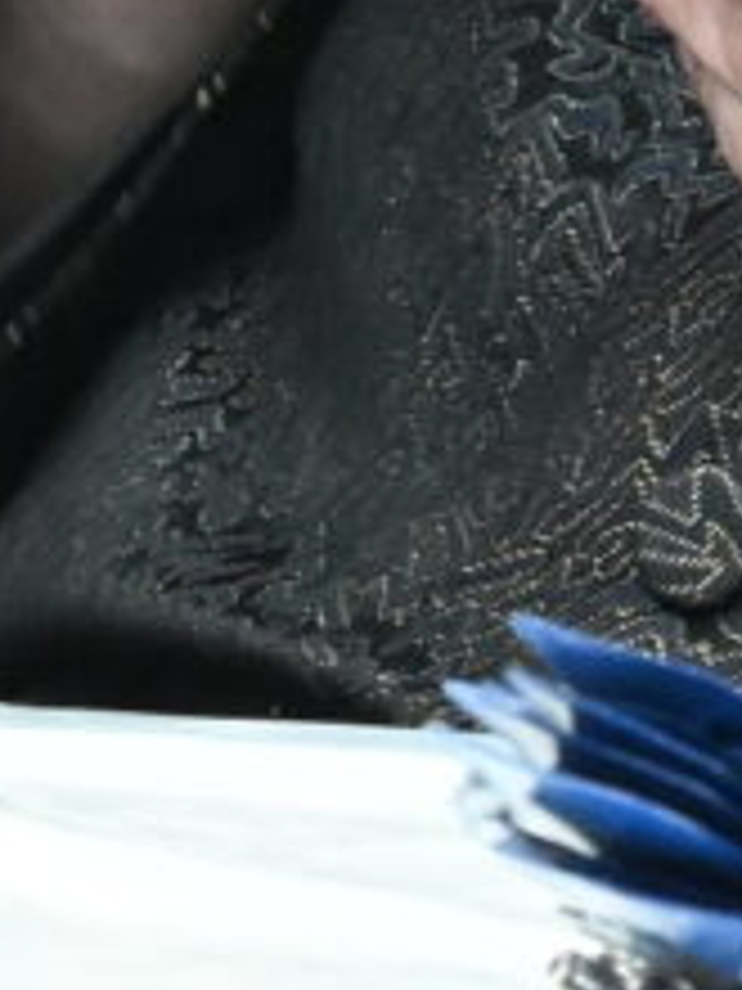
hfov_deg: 2.5
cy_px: -1361
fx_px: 16605
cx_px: -1174
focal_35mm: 581
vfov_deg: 3.4
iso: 2500
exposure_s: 1/200
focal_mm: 52
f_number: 5.6
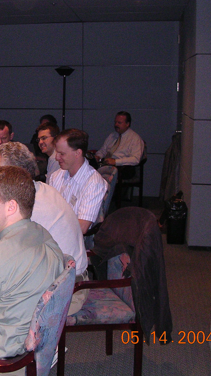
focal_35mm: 56
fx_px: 557
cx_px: -14
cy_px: 187
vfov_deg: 37.2
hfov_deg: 20.6
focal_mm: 5.8
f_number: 2.8
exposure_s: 1/60.1
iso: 400
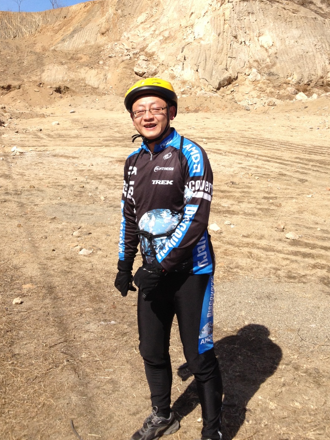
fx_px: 584
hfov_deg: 31.5
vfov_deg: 40.8
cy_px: 153
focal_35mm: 46
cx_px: 153
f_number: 2.4
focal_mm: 4.28
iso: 64
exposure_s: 1/1972
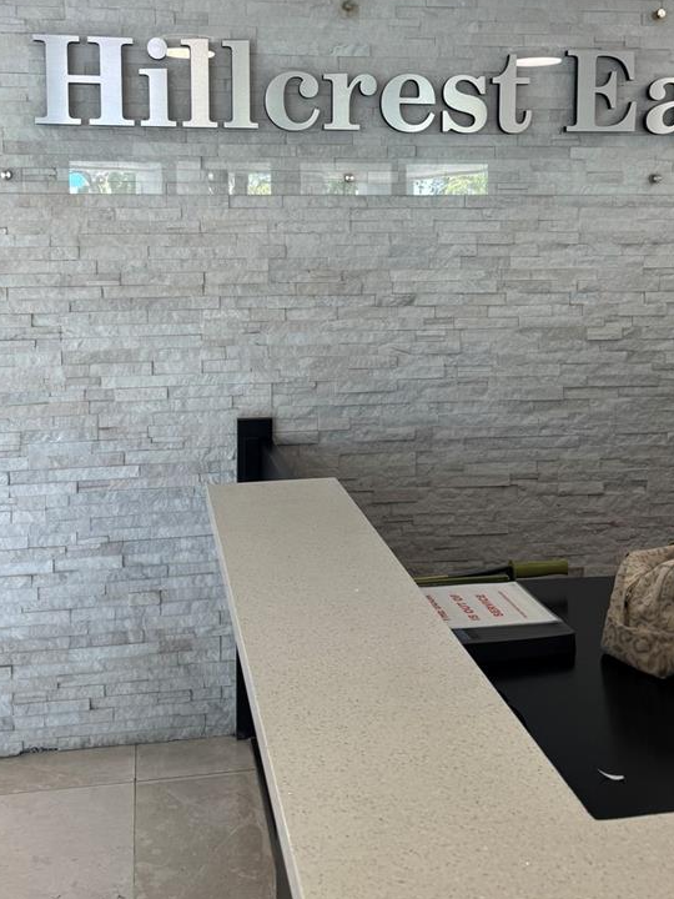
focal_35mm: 40
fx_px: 1038
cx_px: 331
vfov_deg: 45.8
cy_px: 276
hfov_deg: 36.0
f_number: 1.78
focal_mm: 6.76
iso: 100
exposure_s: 1/120
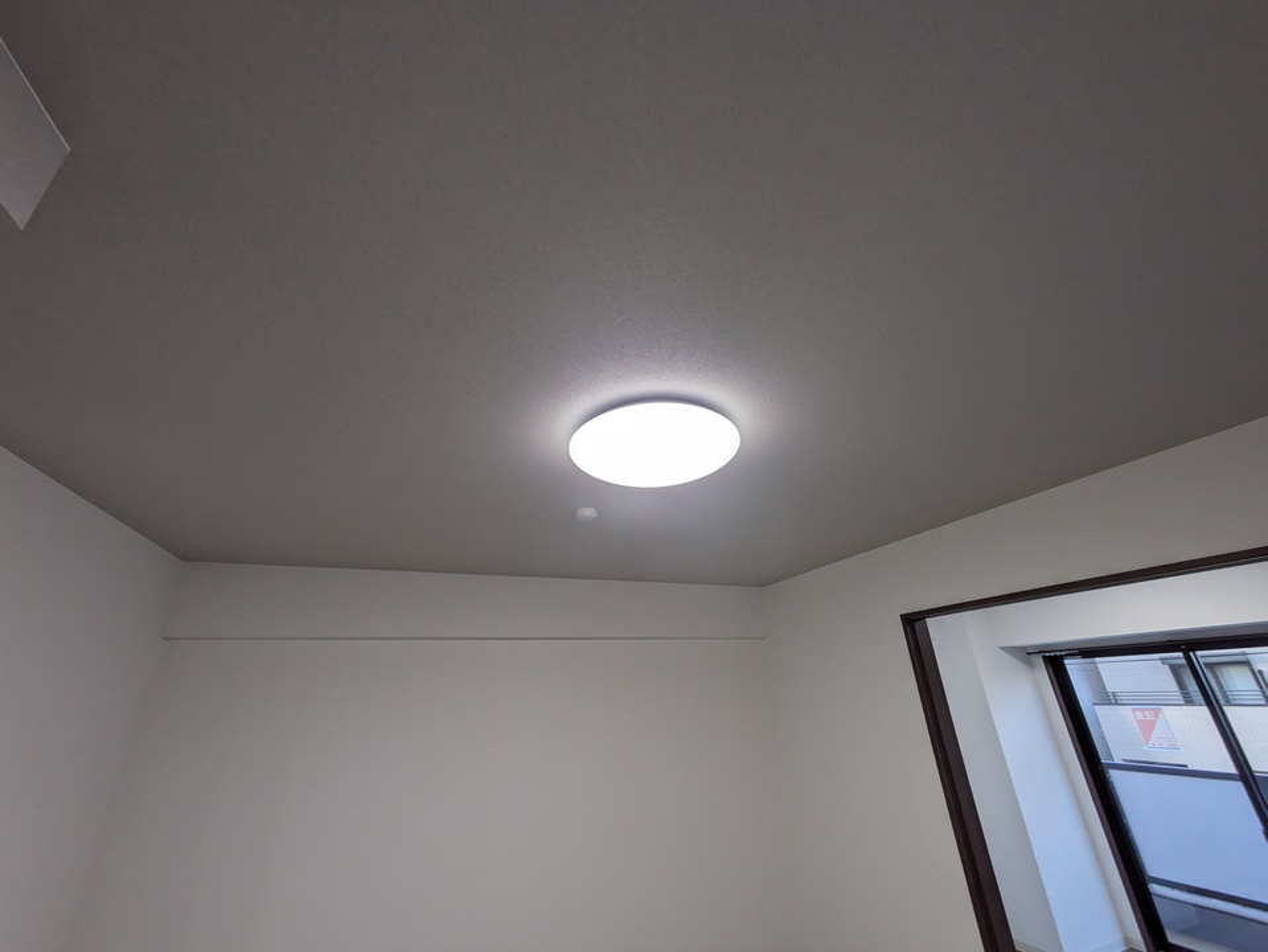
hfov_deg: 102.0
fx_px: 513
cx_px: 634
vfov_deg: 85.7
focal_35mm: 14
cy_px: 476
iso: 60
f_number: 2.2
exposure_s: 1/60
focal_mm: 1.83
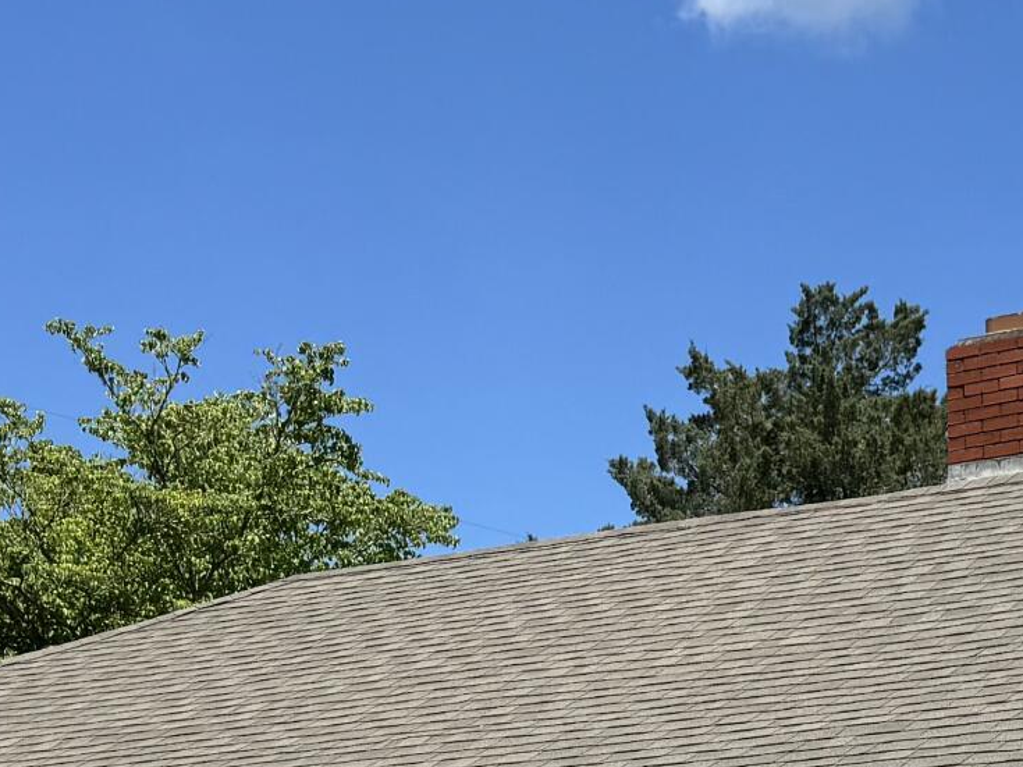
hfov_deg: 19.8
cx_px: 848
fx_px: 2896
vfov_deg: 14.2
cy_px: 1129
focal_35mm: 98
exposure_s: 1/4310
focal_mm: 6.76
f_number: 1.78
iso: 80
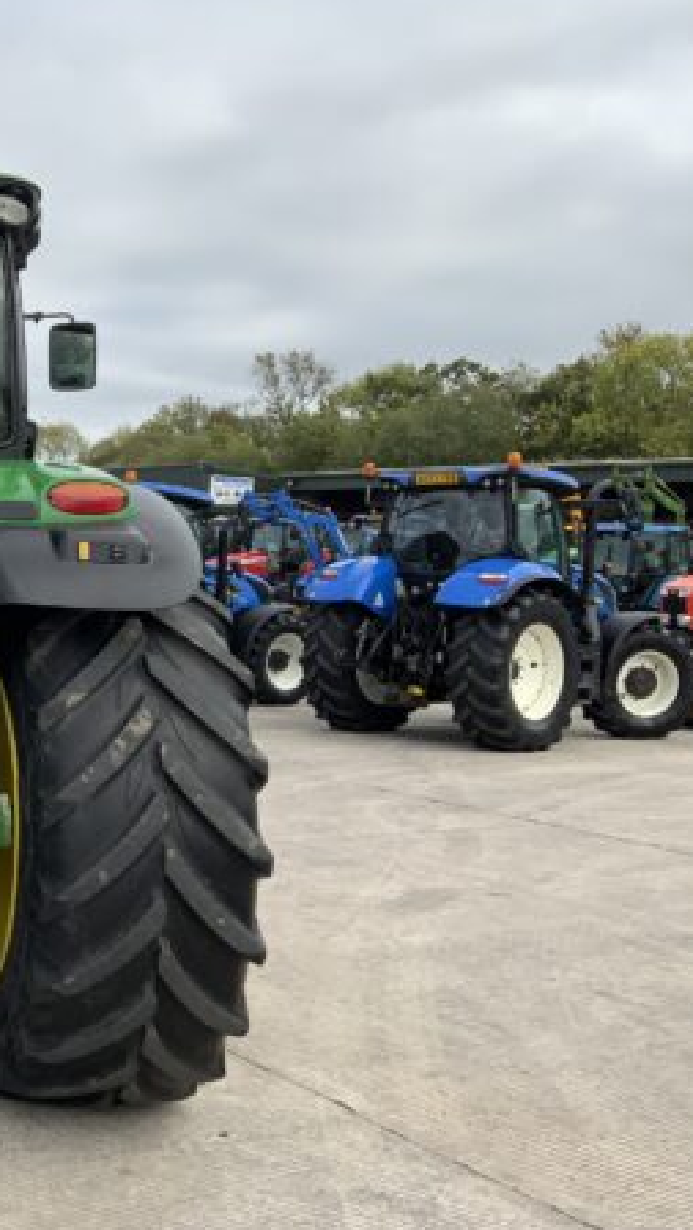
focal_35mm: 45
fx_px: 1468
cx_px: -101
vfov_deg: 45.5
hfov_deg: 24.5
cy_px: 630
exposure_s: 1/929
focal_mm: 3
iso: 16
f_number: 1.8
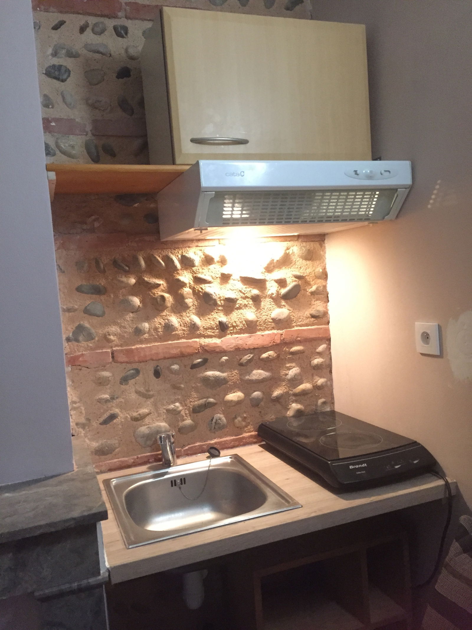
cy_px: 315
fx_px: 527
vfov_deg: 61.7
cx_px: 236
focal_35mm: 29
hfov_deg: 48.2
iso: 400
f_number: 2.2
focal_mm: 4.15
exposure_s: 1/17
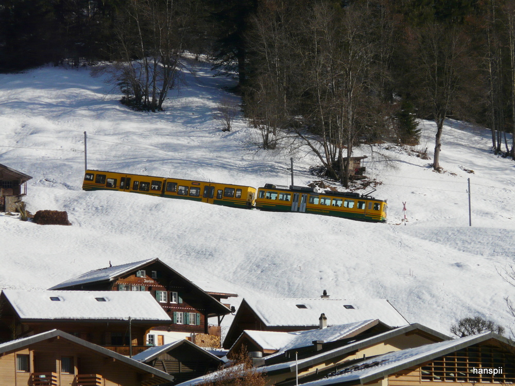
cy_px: 193
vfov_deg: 5.1
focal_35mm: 294
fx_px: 4374
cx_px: 258
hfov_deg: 6.7
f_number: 8
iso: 100
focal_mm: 48.2
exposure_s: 1/500
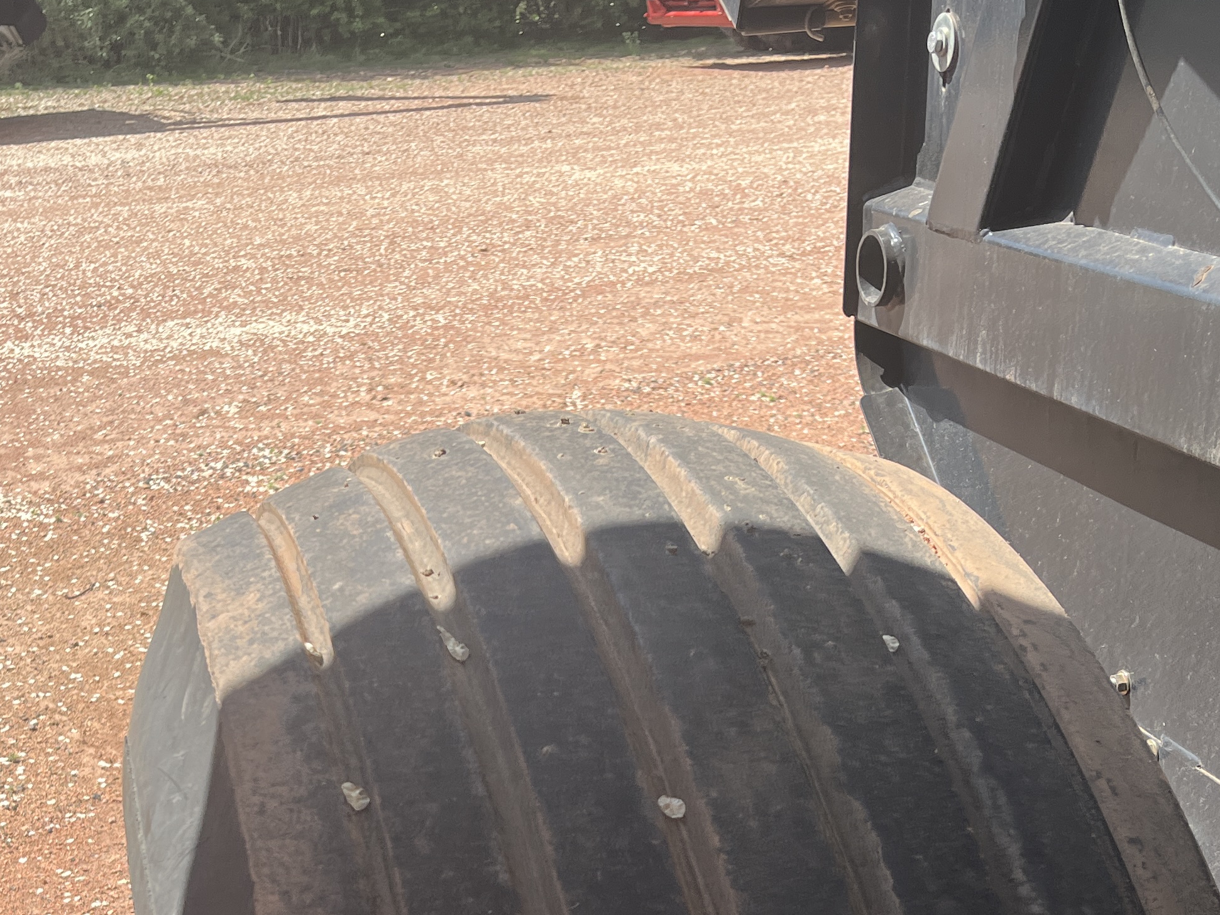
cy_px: 841
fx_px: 1903
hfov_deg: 35.3
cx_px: 451
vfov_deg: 26.1
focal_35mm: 54
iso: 50
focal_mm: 5.1
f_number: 1.6
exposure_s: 1/2222
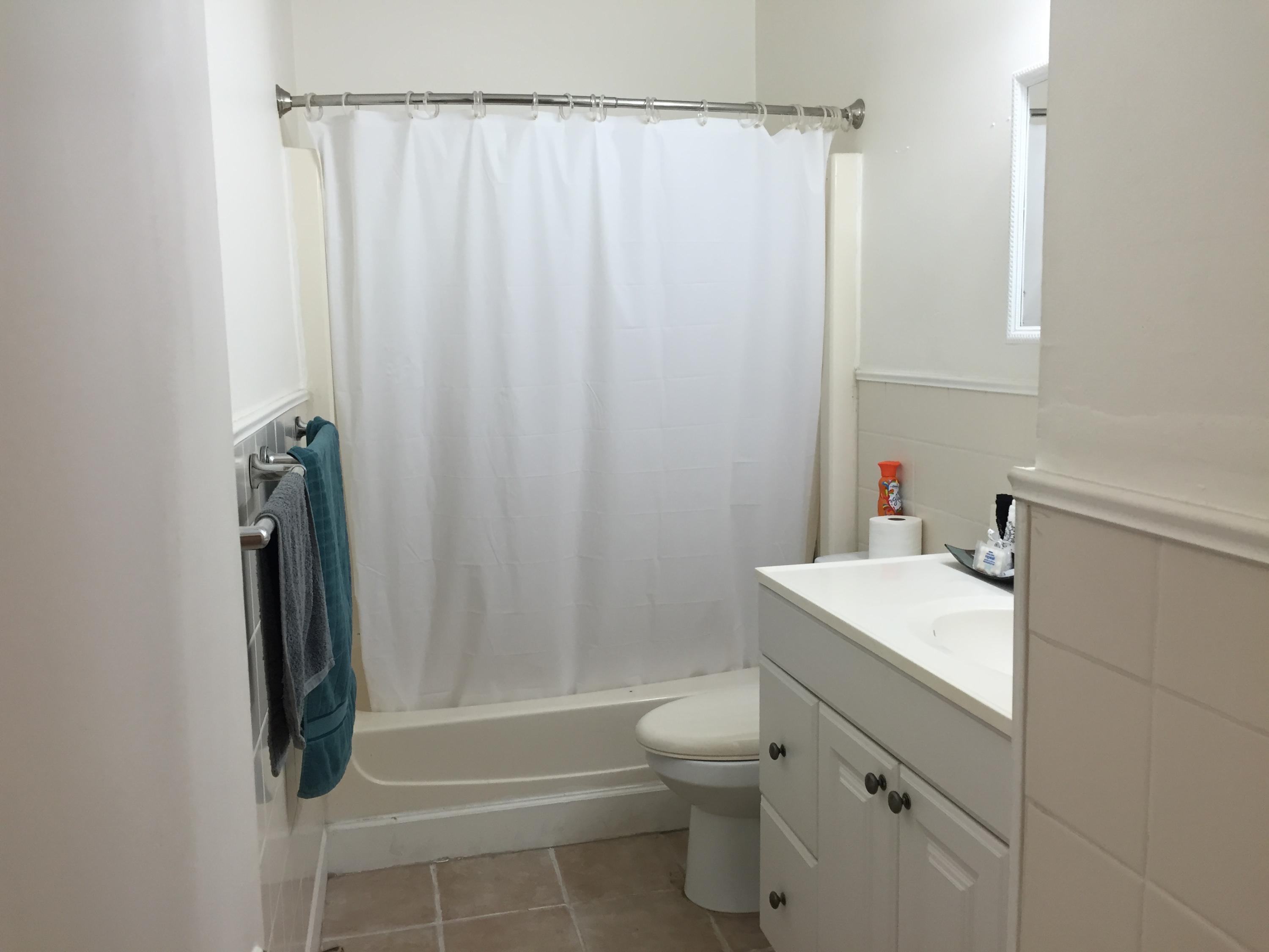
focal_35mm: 29
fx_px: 1063
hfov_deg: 61.7
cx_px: 634
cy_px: 476
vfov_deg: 48.2
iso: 32
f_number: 2.2
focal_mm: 4.15
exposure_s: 1/40
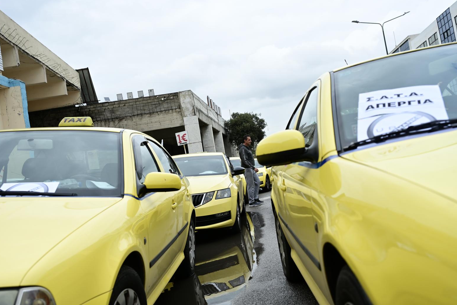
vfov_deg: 37.9
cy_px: 151
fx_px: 444
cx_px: 227
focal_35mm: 35
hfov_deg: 54.4
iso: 200
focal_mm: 34
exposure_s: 1/1600
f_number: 4
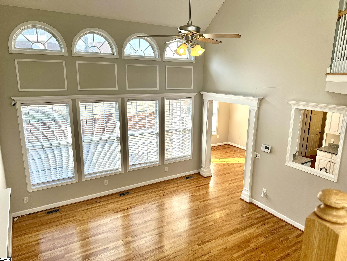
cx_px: 174
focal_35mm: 24
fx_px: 241
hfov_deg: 71.6
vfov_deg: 56.8
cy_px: 130
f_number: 1.78
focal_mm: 6.86
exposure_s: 1/426
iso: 80
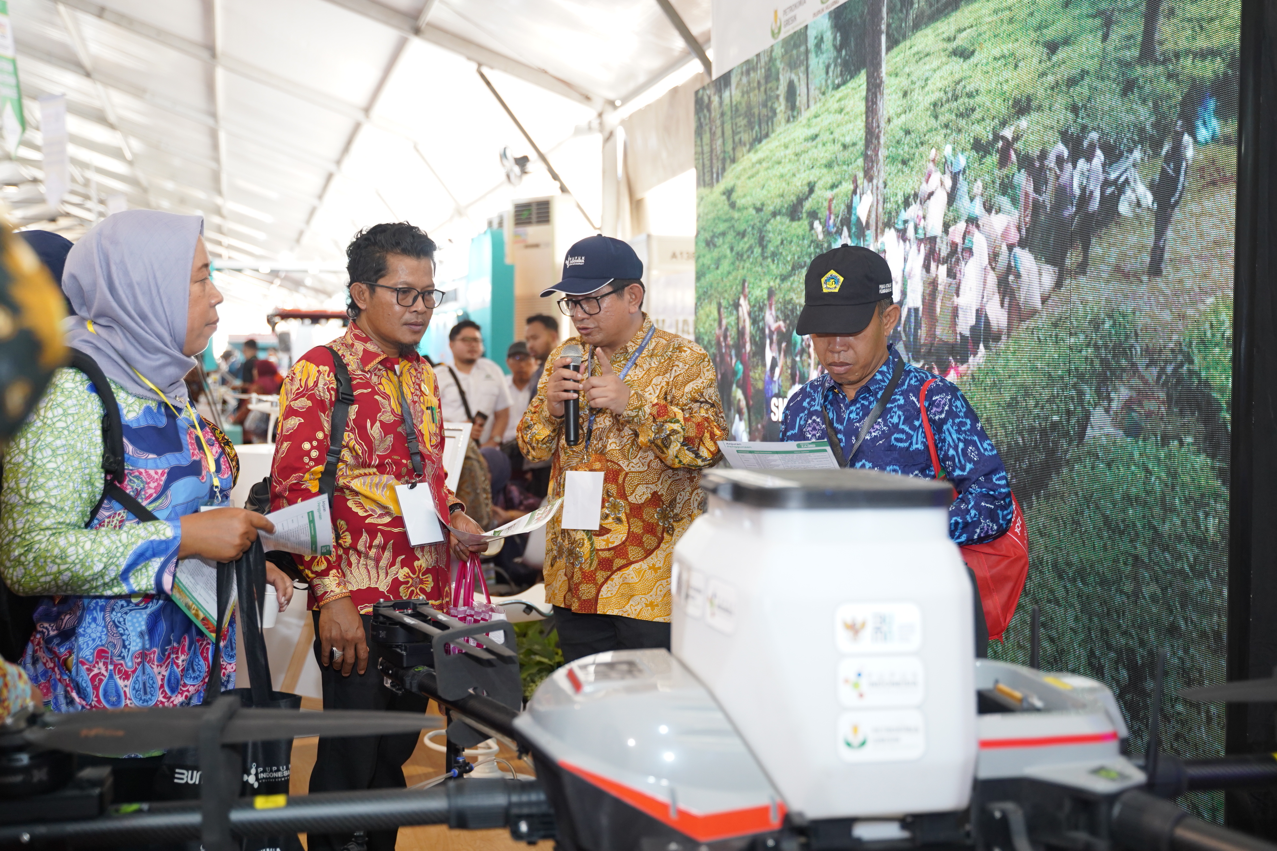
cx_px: 638
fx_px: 1348
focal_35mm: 38
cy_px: 426
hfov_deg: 50.7
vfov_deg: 35.1
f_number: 2.8
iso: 1600
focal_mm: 38
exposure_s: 1/100
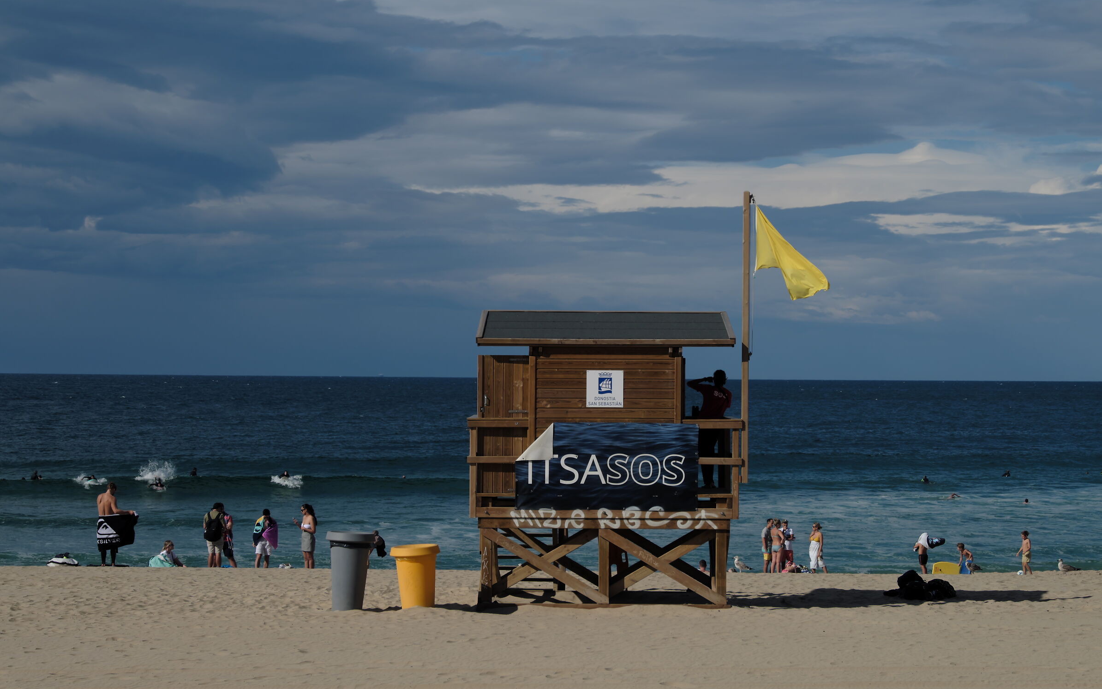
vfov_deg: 15.4
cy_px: 338
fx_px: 2553
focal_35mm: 85
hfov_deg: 24.4
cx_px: 553
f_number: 8
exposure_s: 1/1500
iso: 200
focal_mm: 55
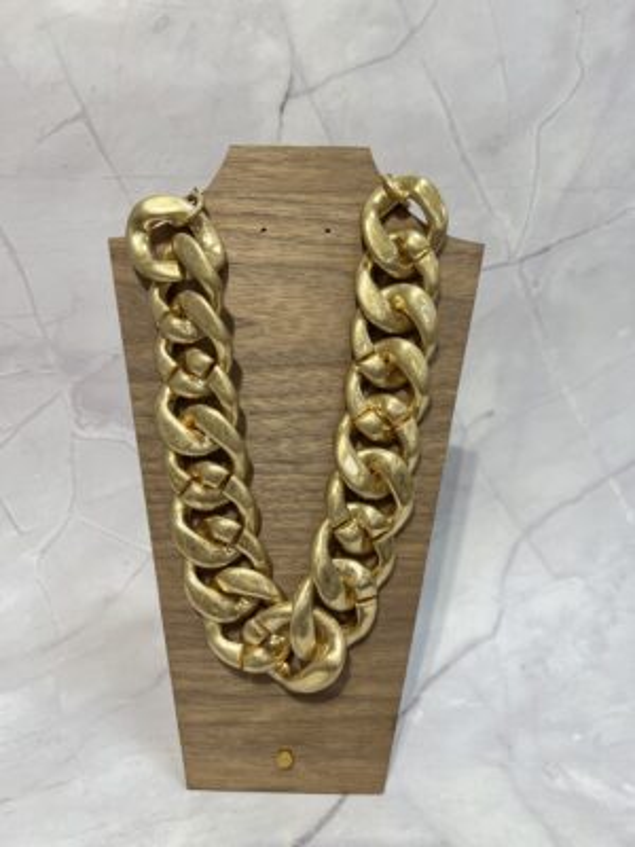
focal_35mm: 26
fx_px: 636
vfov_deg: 67.3
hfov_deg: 53.1
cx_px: 318
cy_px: 424
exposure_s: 1/125
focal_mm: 5.7
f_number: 1.5
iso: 40
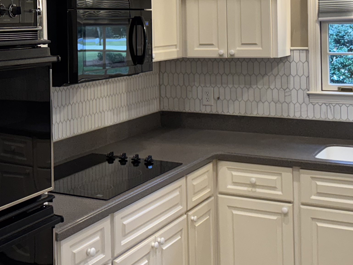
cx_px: 88
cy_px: 35
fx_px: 642
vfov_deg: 22.8
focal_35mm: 63
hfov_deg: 30.2
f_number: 1.78
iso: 160
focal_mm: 6.76
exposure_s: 1/120
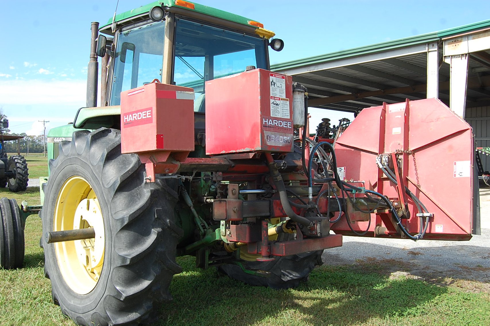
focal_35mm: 34
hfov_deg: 55.1
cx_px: 245
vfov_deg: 38.3
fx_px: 469
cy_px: 163
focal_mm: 23
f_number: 7.1
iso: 200
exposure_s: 1/200
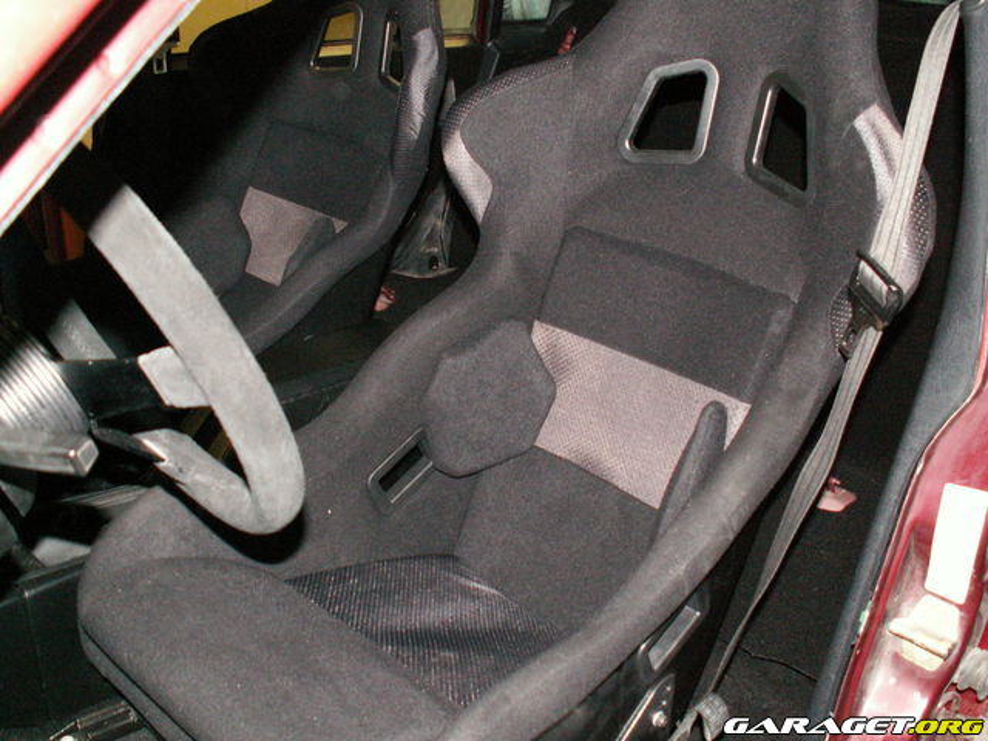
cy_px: 370
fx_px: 999
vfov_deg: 40.7
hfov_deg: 52.6
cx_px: 494
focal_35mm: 35
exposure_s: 1/40
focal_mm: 5.86
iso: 160
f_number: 2.8
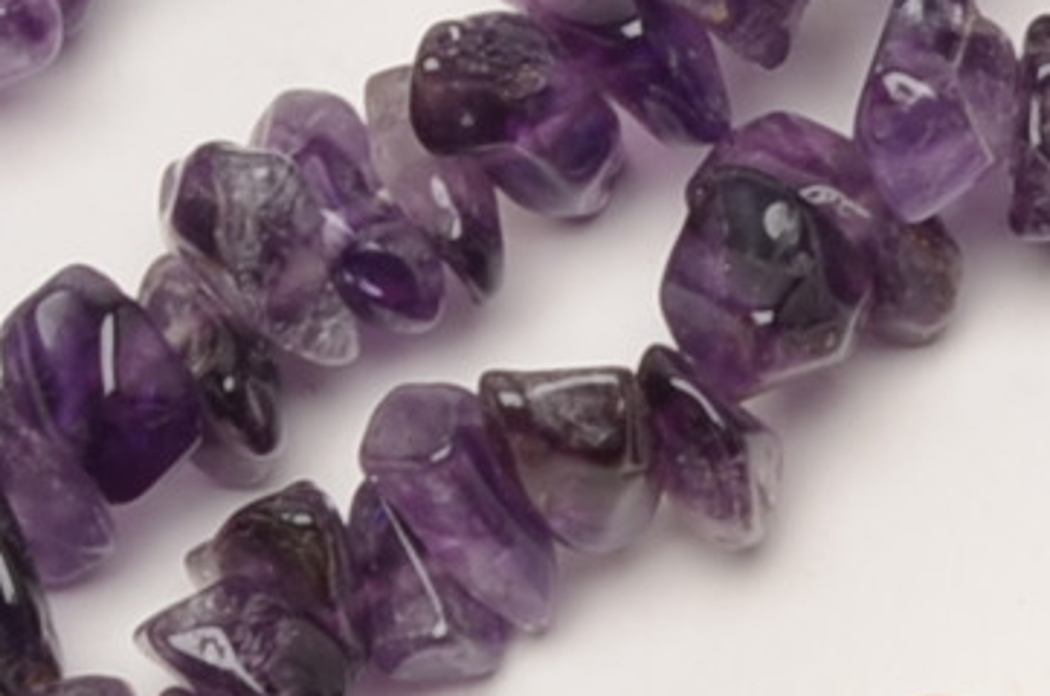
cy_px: 32
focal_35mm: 511
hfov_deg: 3.9
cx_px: 3382
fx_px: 14878
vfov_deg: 2.7
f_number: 29
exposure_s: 1/160
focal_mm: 50
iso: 100
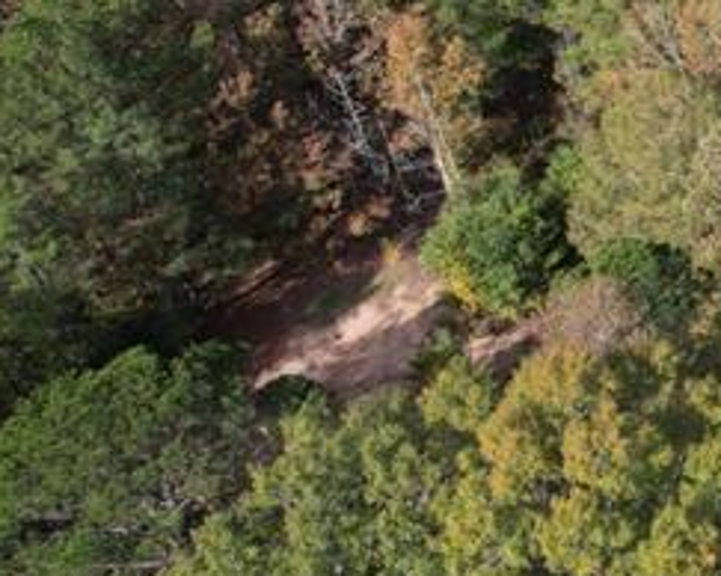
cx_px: 1323
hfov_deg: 17.5
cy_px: 134
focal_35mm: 87
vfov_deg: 17.5
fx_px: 1855
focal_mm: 8.38
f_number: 2.8
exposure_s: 1/800
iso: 100
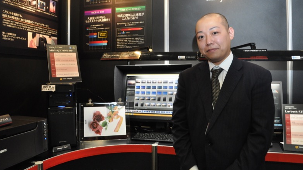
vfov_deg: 36.5
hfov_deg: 61.0
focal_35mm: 32
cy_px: 71
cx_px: 149
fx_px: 257
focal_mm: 20
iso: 1600
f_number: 7.1
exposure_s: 1/60
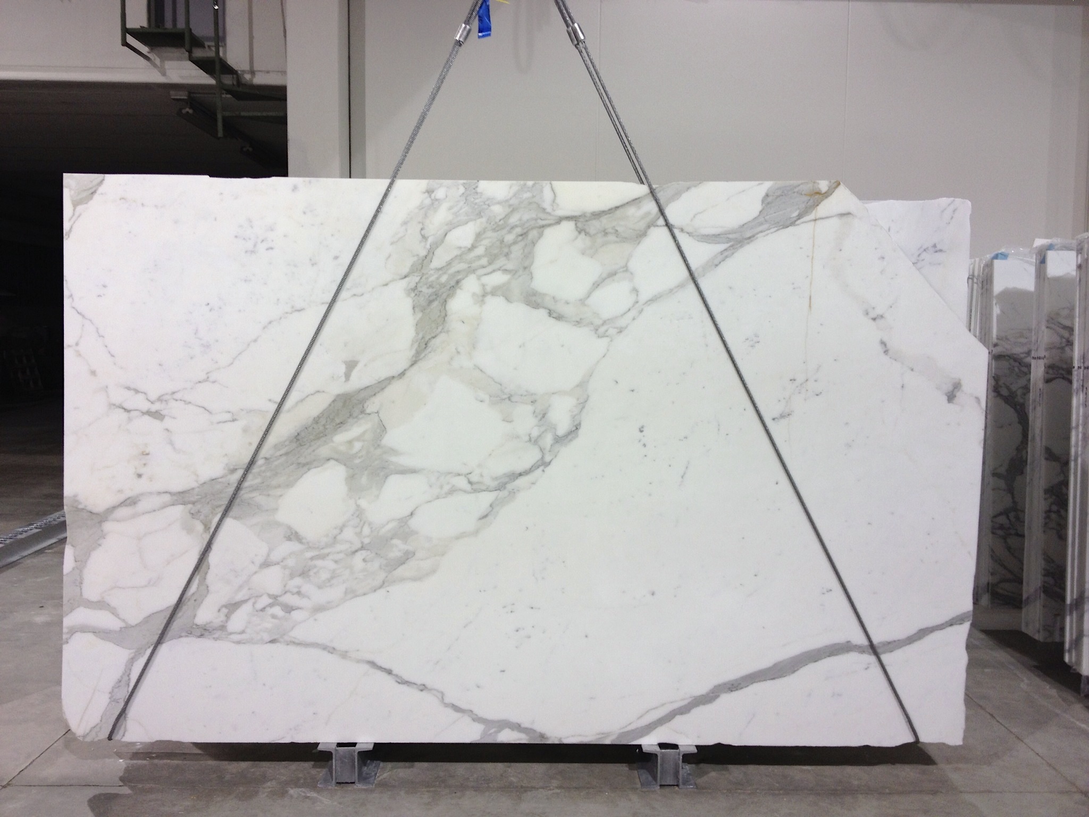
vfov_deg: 40.7
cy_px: 408
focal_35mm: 35
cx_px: 544
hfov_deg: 52.6
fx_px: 1101
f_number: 2.4
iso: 50
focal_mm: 4.28
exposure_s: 1/24
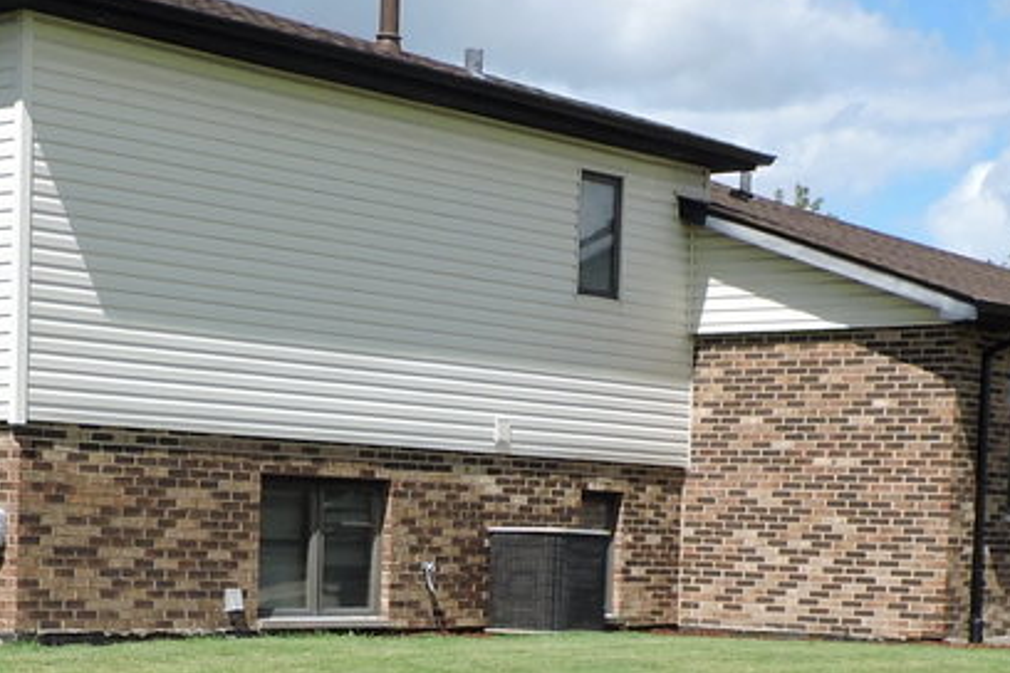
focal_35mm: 88
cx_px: 354
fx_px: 2469
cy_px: 730
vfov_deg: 15.2
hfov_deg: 23.0
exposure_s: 1/1250
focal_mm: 4.3
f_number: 3
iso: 100
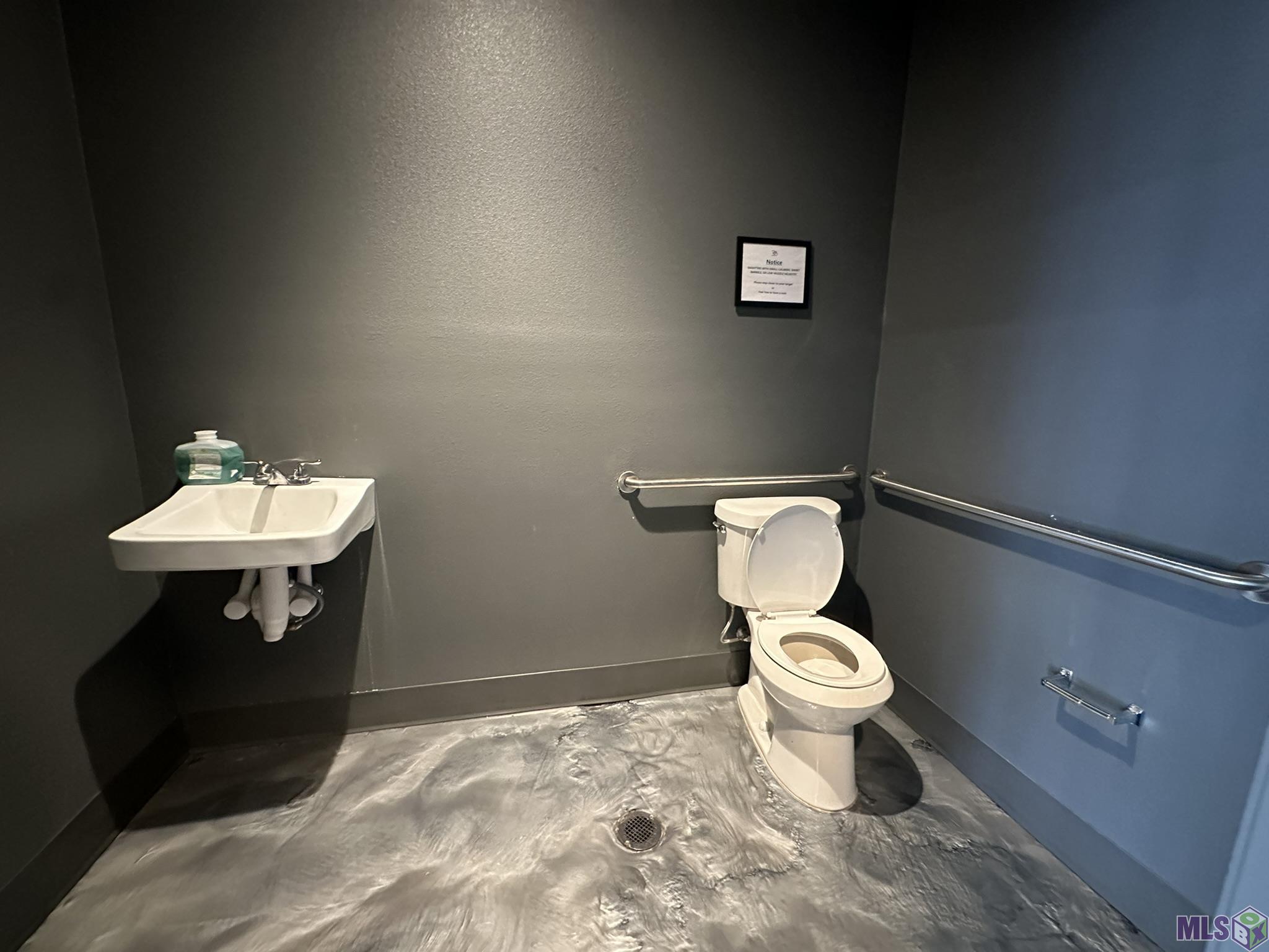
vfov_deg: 85.7
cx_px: 634
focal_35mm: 14
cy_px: 476
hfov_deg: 102.1
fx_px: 513
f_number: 2.2
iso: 1000
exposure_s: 1/40
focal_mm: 2.22
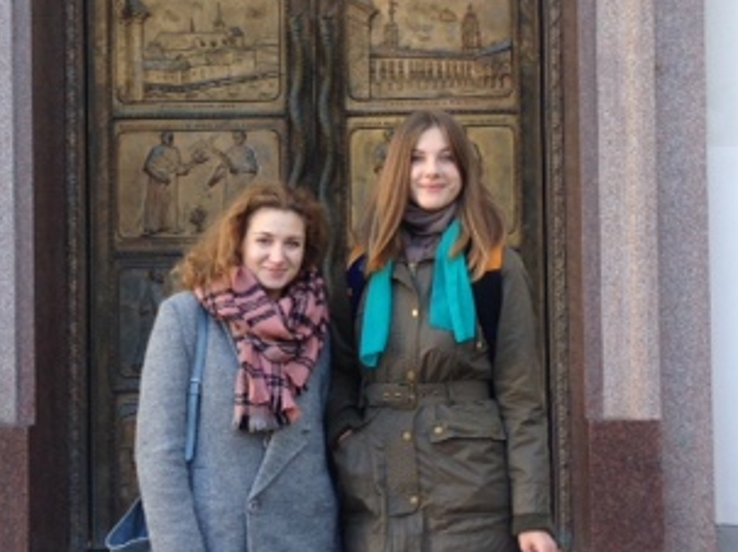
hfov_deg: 27.8
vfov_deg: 21.0
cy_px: 242
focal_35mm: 70
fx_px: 1491
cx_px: 349
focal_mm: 4.12
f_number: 2.4
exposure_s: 1/120
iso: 50
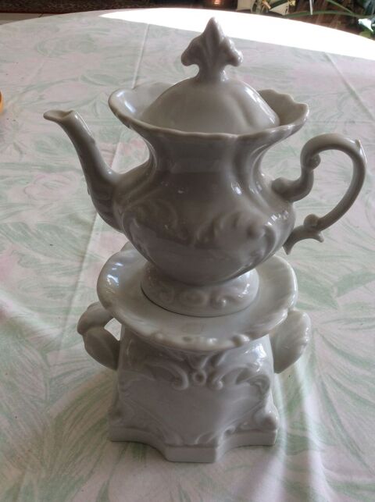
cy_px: 251
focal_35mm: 32
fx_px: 464
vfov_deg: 56.9
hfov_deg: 44.0
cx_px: 188
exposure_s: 1/101
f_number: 2.4
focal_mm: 3.3
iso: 32
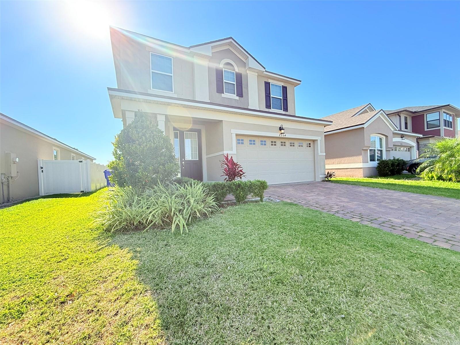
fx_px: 186
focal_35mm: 14
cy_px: 172
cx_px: 230
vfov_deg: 85.7
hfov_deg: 102.1
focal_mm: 2.22
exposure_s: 1/901
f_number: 2.2
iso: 64
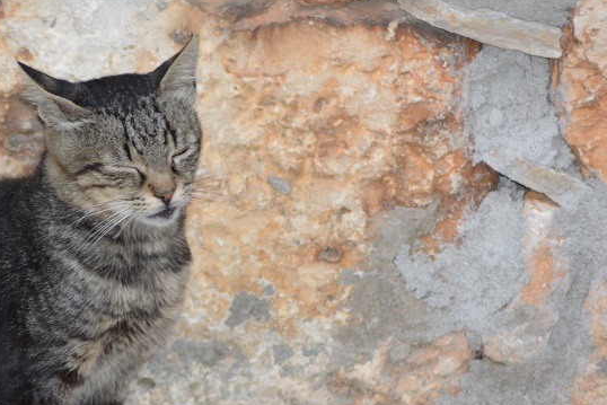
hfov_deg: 3.7
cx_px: 140
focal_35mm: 552
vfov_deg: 2.5
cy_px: 287
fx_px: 9309
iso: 640
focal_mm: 220
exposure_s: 1/60
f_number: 4.8
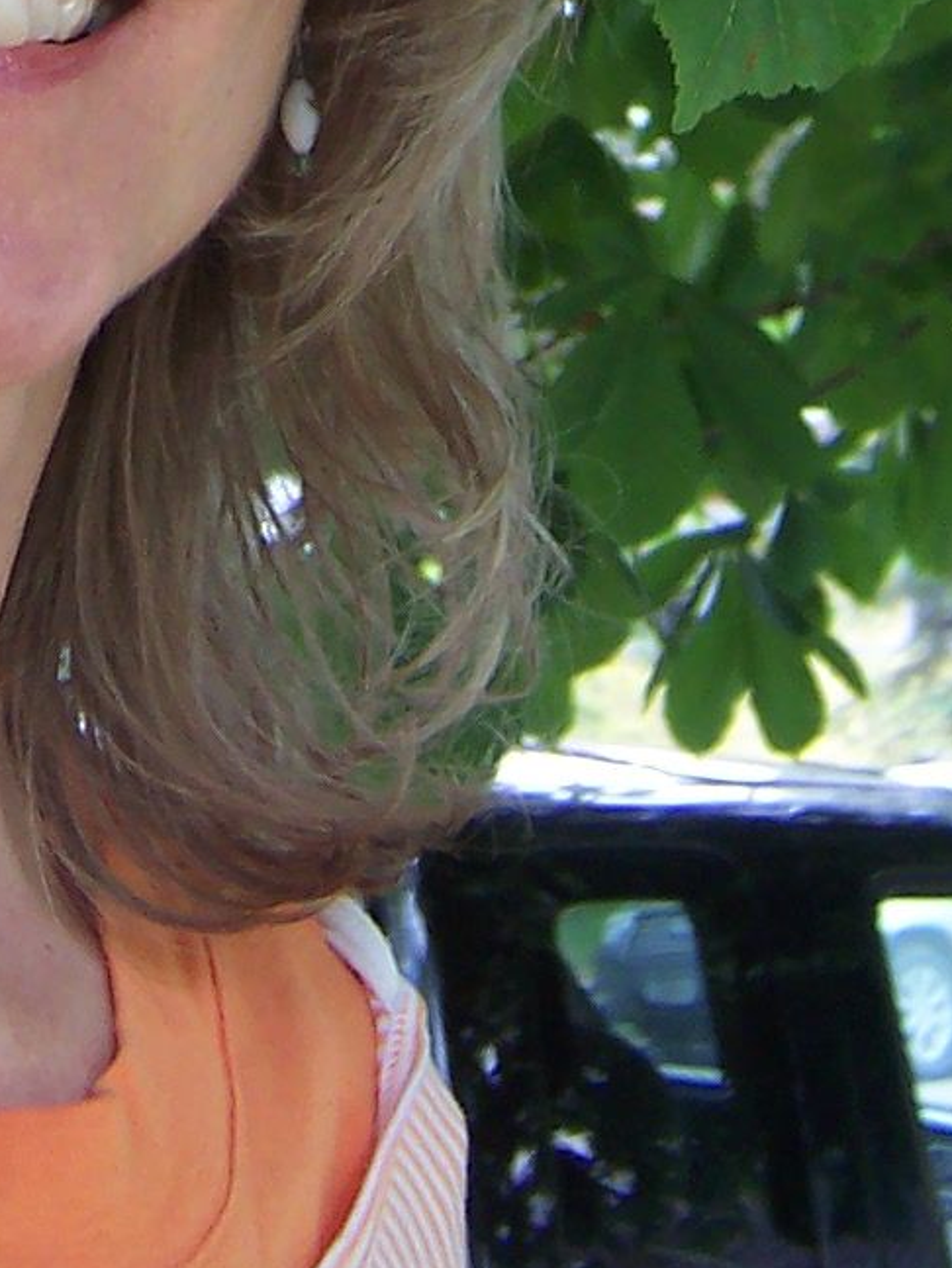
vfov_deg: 16.0
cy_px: -621
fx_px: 4140
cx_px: -84
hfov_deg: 12.9
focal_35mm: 113
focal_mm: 5.6
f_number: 2.8
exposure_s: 1/60
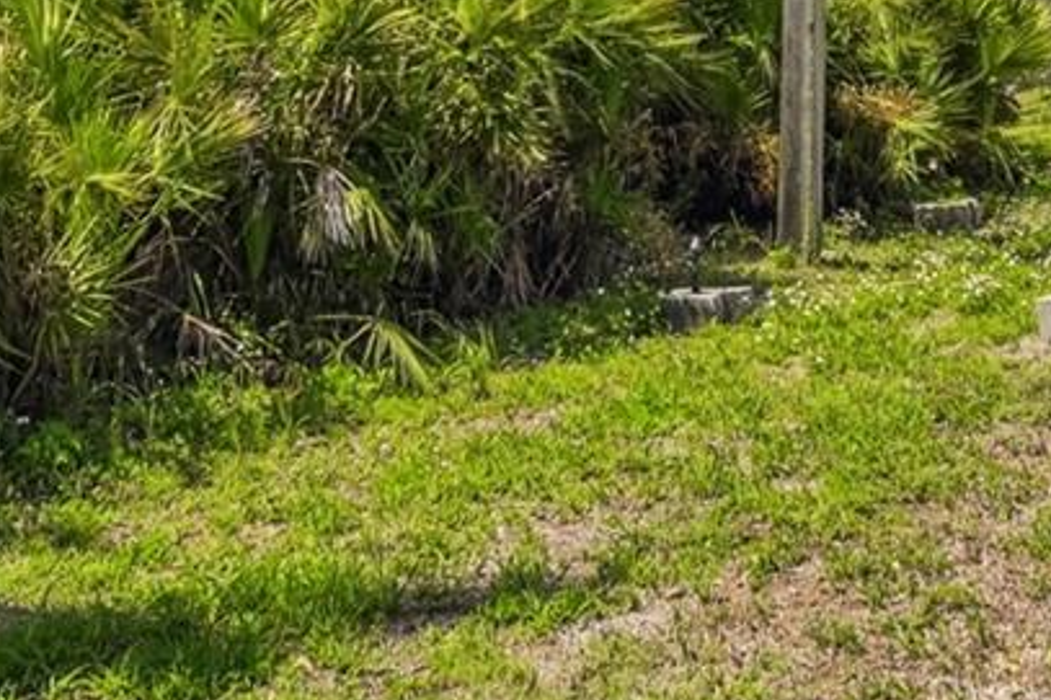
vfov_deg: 19.7
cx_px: 566
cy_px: -375
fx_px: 1722
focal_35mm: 59
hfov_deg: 33.9
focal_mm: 10
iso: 100
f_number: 7.1
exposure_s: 1/250
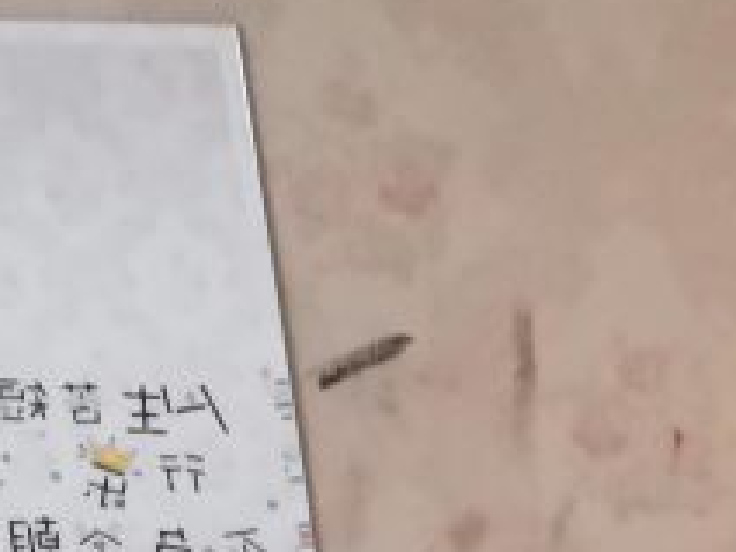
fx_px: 2169
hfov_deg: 16.5
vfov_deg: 13.2
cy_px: 962
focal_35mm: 102
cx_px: 1267
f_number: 1.8
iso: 640
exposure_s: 1/25
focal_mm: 3.95
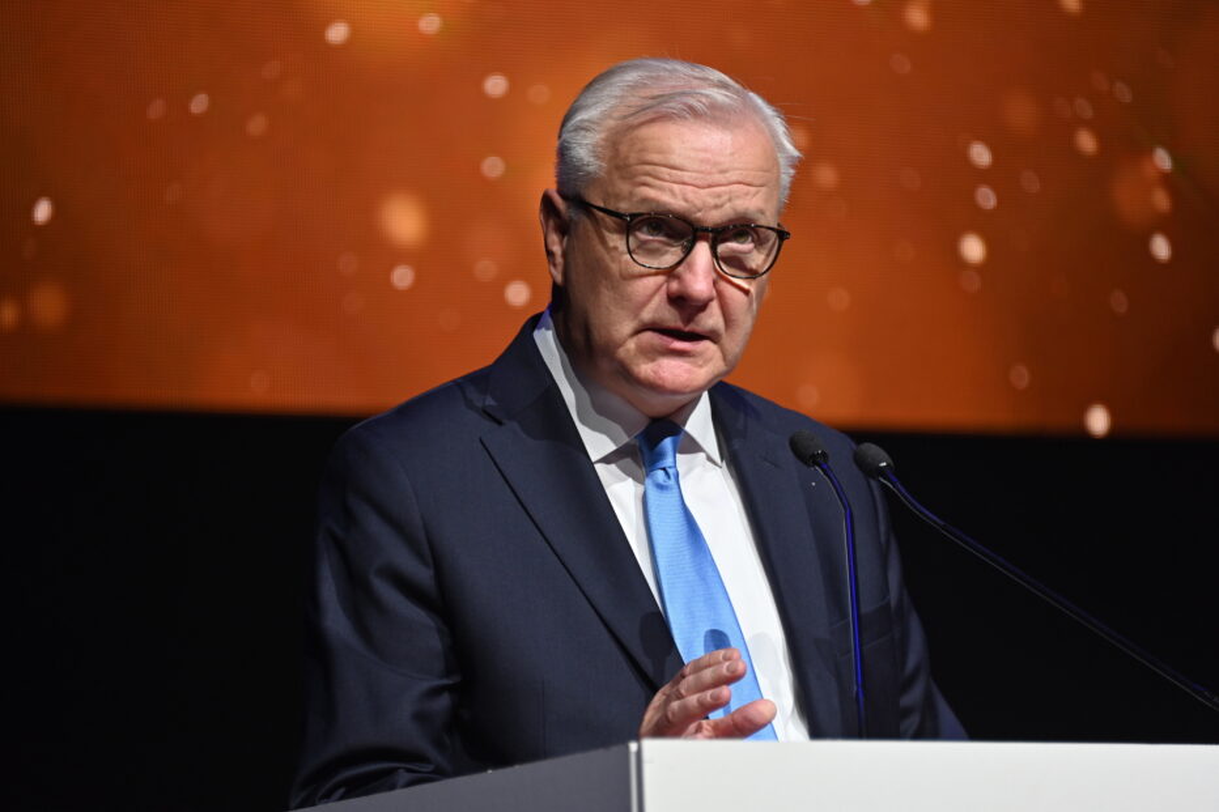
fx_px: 10156
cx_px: 610
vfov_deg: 4.6
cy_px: 406
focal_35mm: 300
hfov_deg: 6.9
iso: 500
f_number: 6.3
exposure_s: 1/100
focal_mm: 300
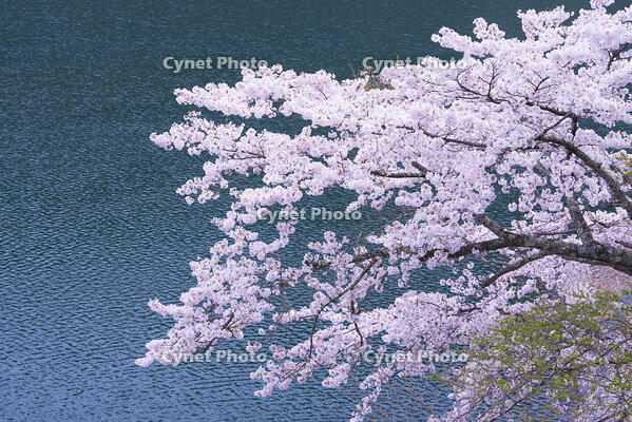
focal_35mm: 112
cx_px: 316
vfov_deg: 12.2
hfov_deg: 18.3
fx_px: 1967
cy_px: 211
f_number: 13
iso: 100
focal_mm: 112
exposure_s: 1/10
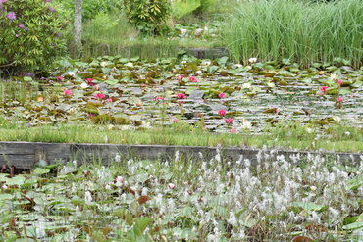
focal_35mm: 152
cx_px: 199
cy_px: 99
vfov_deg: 9.0
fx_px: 1533
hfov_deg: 13.5
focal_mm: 70
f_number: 8
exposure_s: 1/250
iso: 360
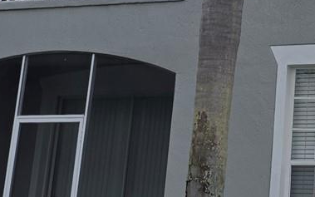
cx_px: 374
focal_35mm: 103
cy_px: -32
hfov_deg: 19.1
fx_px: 884
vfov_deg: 12.4
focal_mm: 6.3
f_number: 1.7
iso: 16
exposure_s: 1/120
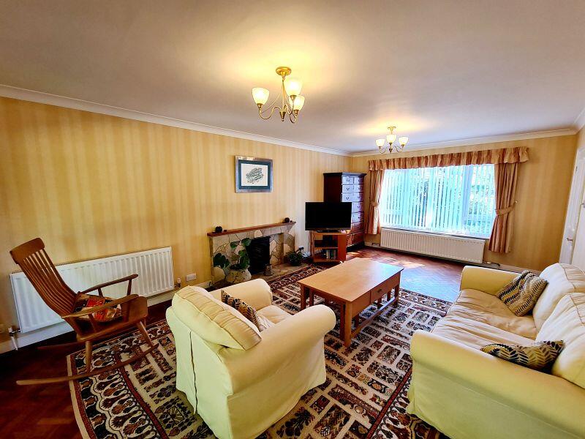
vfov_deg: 89.9
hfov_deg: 106.2
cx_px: 292
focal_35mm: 13
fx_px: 220
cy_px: 220
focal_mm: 2.2
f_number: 2.2
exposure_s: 1/50
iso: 100
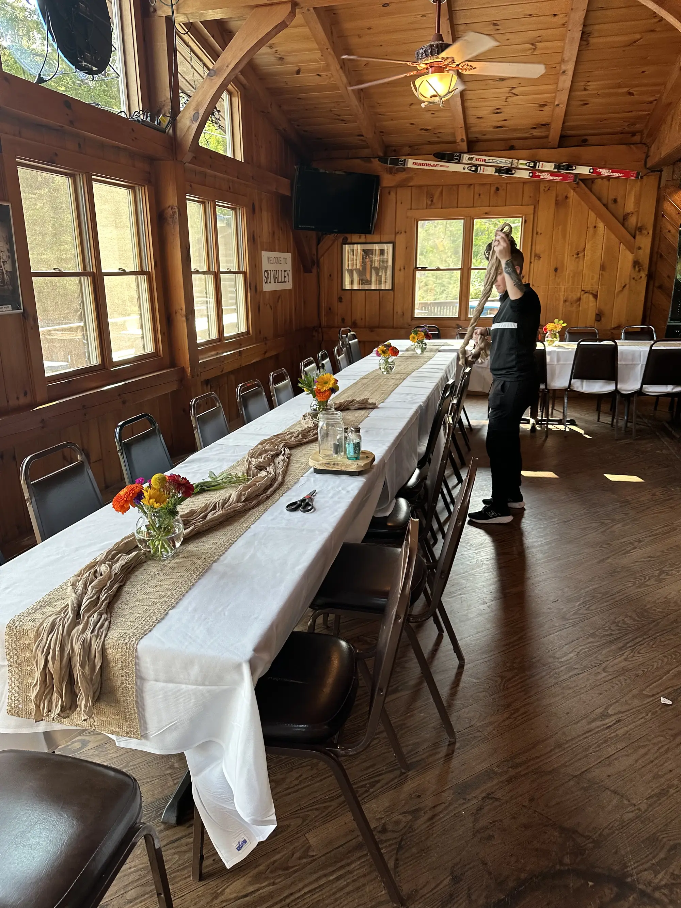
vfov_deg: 71.6
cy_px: 454
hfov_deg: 56.8
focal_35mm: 24
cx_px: 340
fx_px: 630
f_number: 1.78
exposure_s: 1/120
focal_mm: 6.86
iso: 125
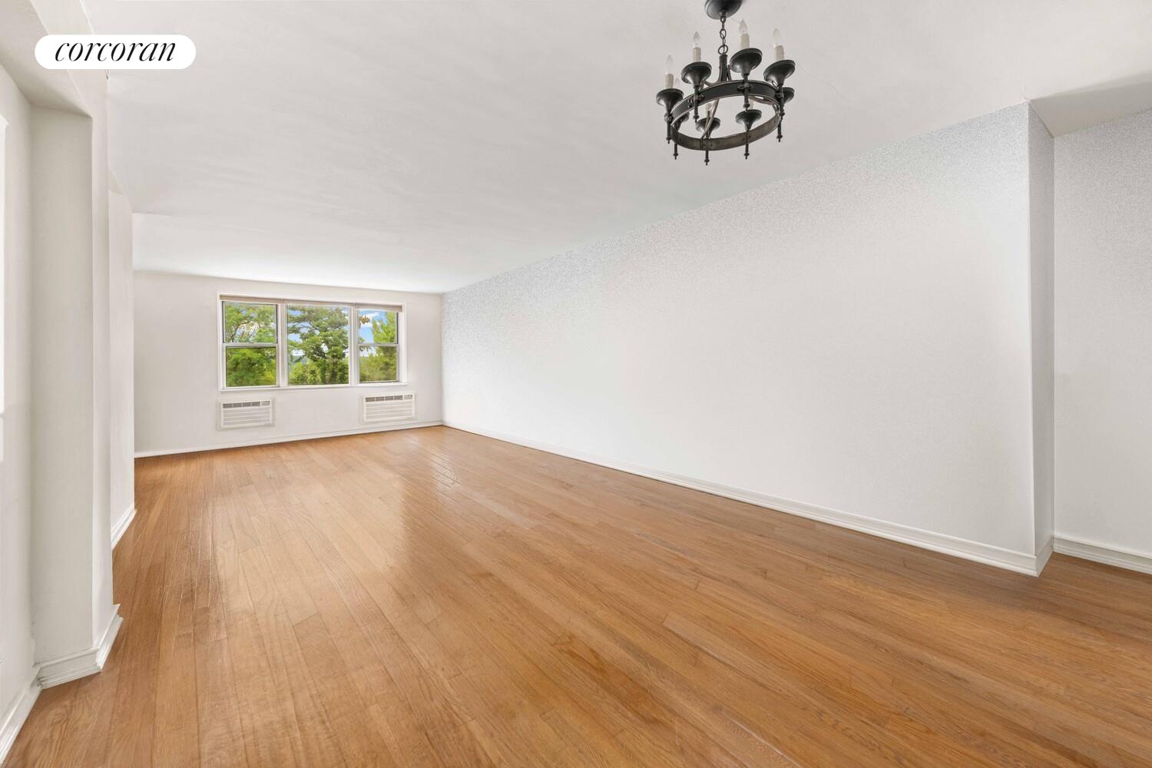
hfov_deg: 104.3
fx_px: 448
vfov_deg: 81.2
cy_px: 384
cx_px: 576
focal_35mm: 14
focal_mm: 14
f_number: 13
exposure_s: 5
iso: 400
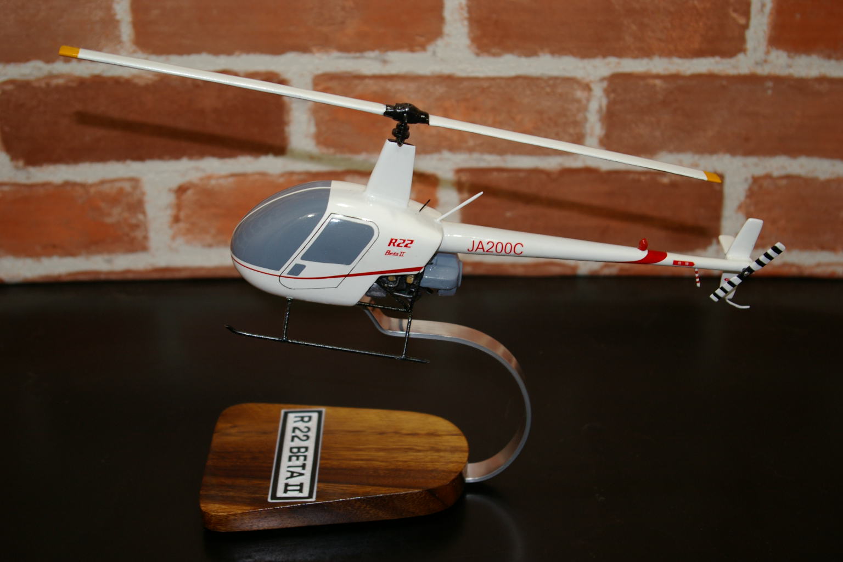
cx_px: 422
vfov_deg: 25.8
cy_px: 281
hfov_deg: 37.9
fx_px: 1229
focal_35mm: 52
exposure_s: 1/45
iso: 200
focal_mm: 35
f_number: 4.5
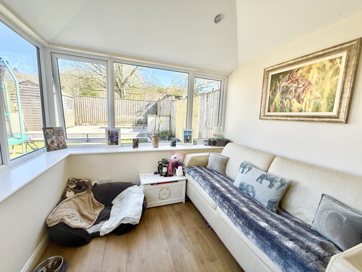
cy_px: 136
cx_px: 181
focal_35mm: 14
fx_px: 146
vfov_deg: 85.7
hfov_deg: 102.1
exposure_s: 1/395
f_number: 2.2
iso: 64
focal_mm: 2.22
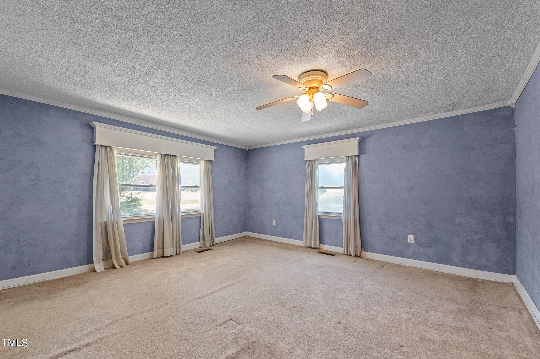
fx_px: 225
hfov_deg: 100.4
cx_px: 270
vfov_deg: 77.2
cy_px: 180
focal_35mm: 15
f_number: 6.3
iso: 400
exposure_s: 1/6
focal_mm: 15
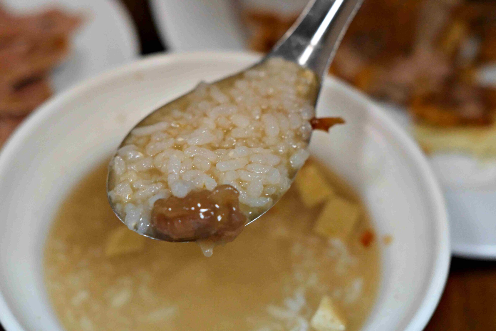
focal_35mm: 75
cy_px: 166
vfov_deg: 18.2
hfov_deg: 27.0
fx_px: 1033
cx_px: 248
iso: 1800
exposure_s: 1/200
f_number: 3.2
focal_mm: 50
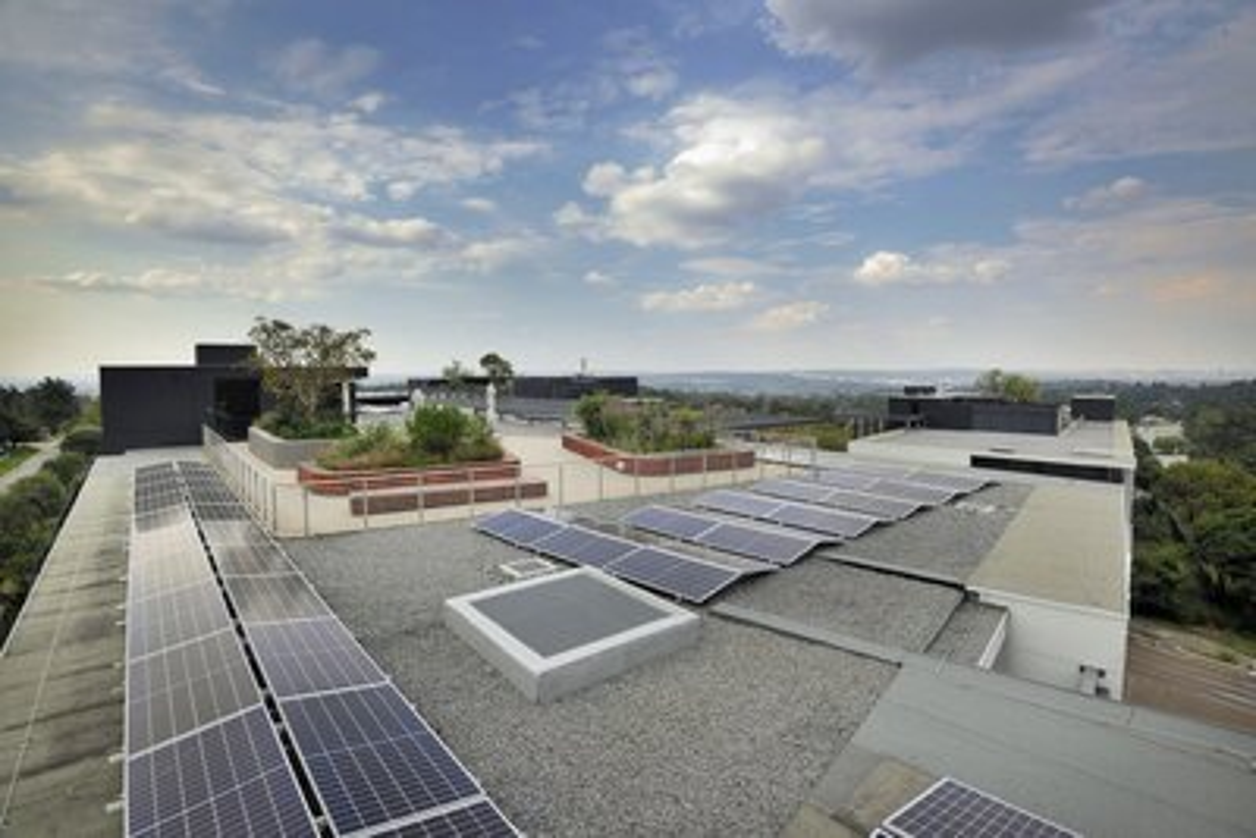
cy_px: 419
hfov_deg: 96.7
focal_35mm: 16
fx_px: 558
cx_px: 628
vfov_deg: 73.8
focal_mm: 16
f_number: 10
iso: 250
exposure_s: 1/80
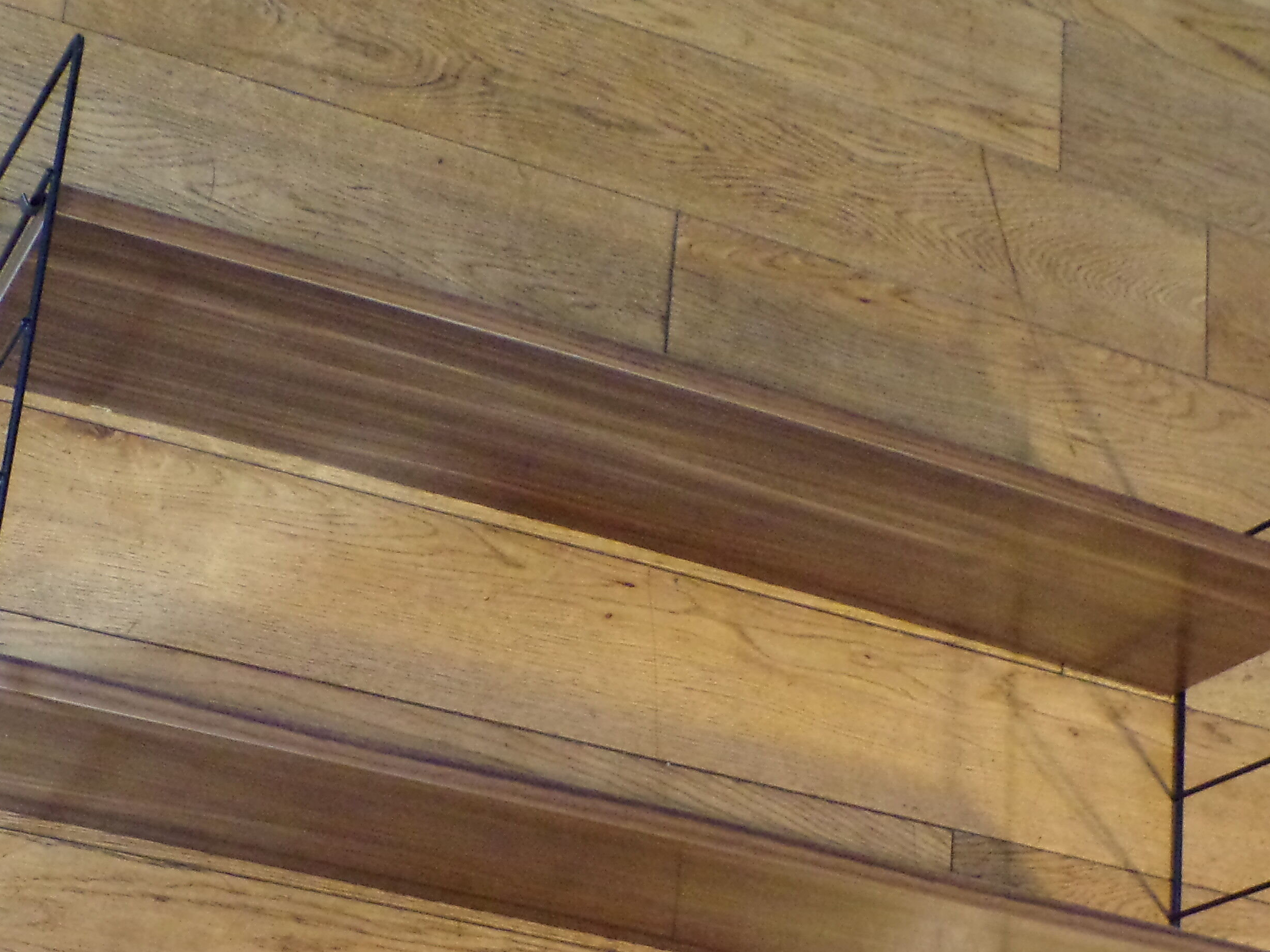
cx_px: 520
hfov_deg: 28.1
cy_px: 857
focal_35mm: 69
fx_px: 2531
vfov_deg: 20.9
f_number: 3.3
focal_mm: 6.6
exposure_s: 1/17
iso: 666
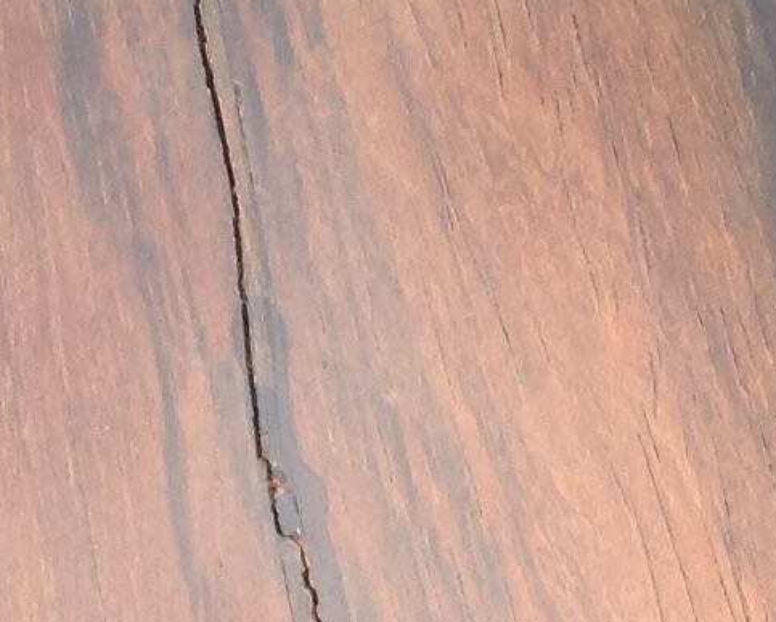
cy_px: 1492
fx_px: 4205
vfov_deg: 7.8
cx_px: 1967
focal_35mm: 183
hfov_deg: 9.3
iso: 50
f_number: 2.4
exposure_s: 1/657
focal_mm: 4.28
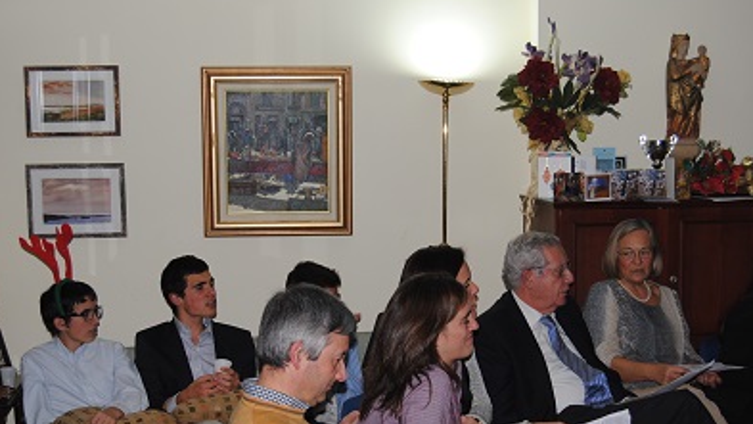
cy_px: 250
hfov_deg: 32.8
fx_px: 1278
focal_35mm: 64
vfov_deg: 18.8
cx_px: 376
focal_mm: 40
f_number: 5
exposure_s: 1/60
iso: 200
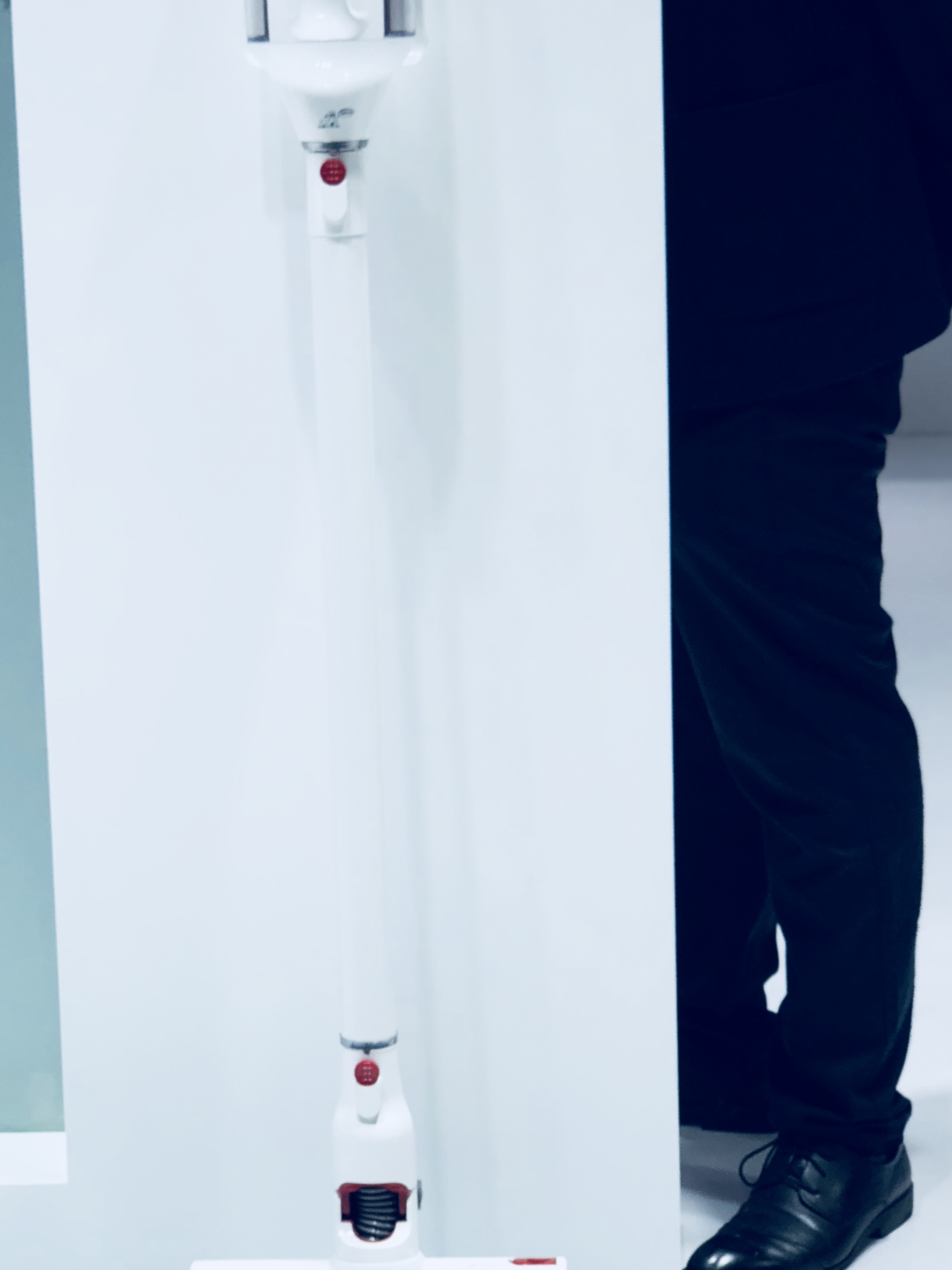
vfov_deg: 20.4
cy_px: 428
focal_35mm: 96
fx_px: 3520
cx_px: 328
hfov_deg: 15.4
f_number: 2.4
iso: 16
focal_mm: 6
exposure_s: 1/164
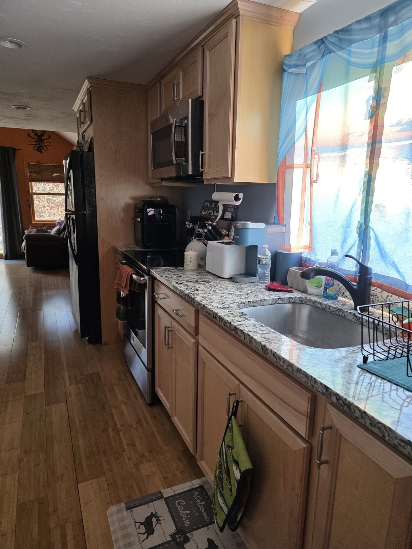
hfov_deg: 58.9
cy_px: 274
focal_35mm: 23
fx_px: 365
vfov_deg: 73.9
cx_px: 206
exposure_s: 1/180
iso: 250
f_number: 1.7
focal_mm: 6.3
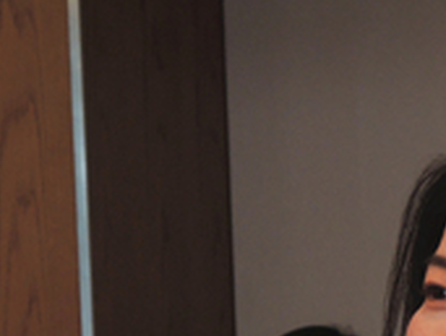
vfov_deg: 6.3
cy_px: 565
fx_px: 2983
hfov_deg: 8.5
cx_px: 391
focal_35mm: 231
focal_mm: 14.1
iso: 200
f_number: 3.2
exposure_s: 1/50
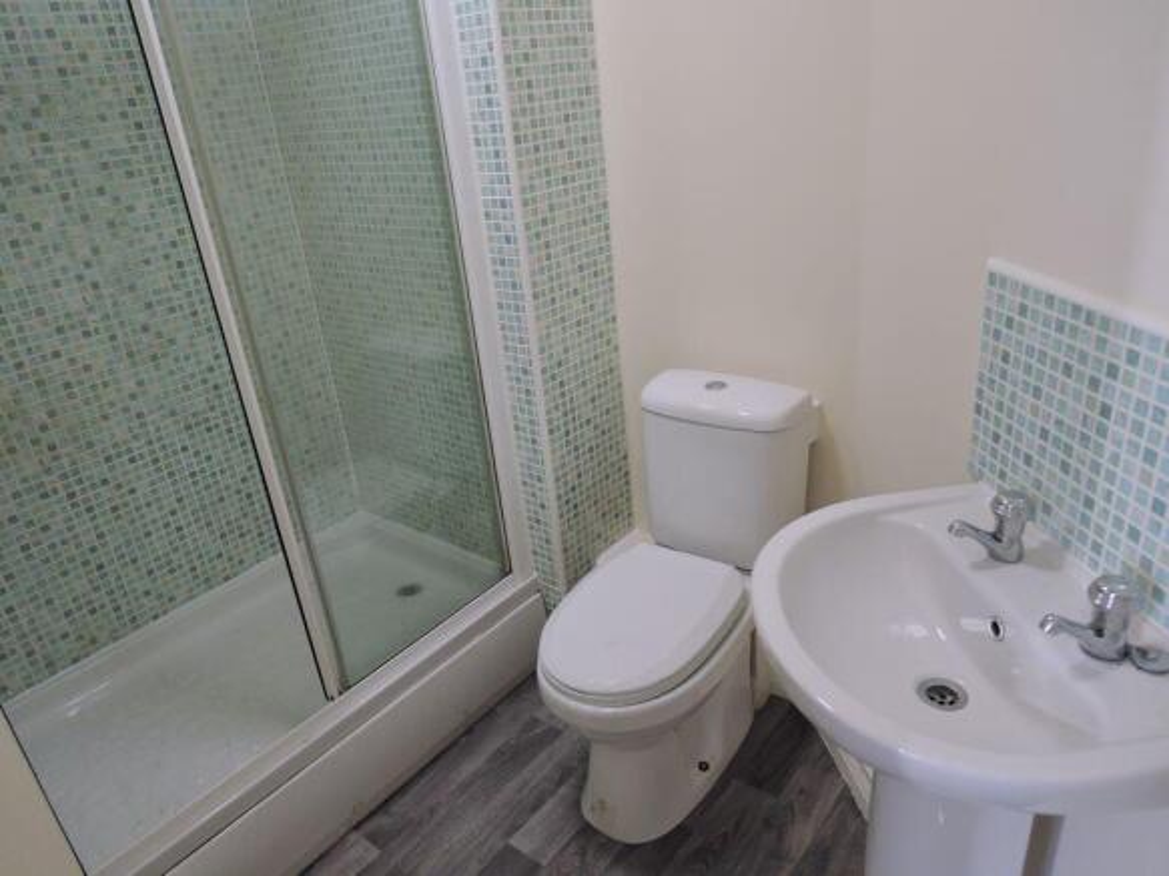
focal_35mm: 24
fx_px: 810
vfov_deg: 56.8
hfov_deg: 71.6
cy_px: 438
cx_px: 584
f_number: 1.8
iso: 400
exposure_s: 1/25
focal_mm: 5.1
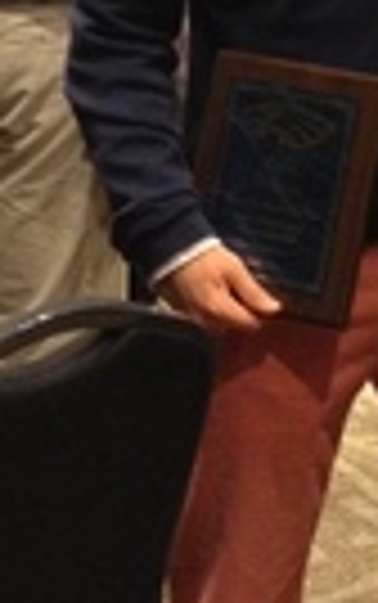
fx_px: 2188
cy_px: -50
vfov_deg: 15.3
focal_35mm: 133
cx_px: 567
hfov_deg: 9.6
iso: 320
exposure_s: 1/20
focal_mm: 4.28
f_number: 2.4
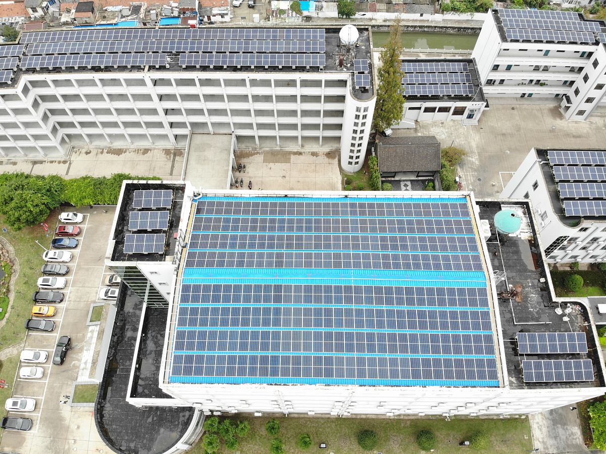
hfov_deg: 71.6
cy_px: 227
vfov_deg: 56.8
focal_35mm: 24
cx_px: 303
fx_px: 420
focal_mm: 4.5
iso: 104
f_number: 2.8
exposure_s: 1/197
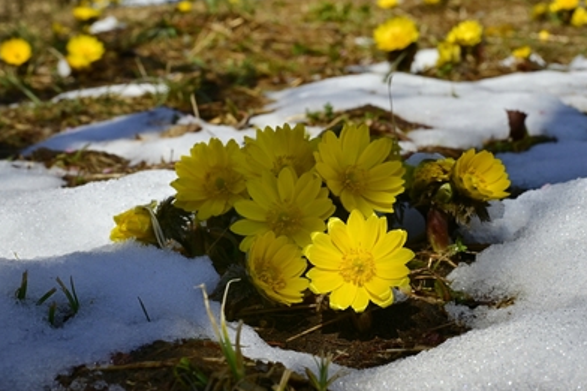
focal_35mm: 65
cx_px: 347
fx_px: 1059
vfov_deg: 20.9
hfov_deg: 30.9
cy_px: 152
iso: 200
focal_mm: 43
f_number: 11
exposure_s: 1/500
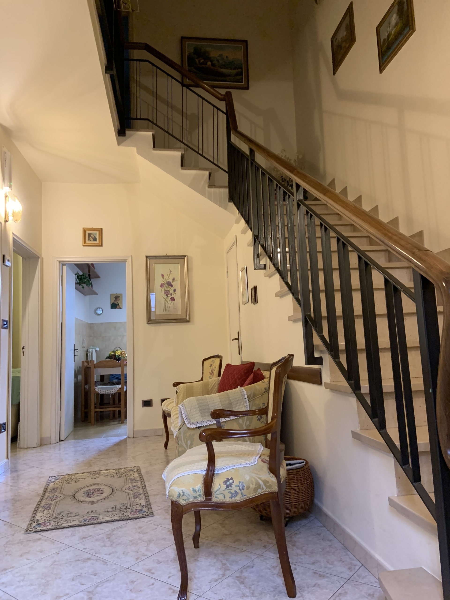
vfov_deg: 67.3
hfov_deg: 53.1
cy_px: 300
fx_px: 451
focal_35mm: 26
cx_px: 225
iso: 250
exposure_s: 1/33
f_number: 1.8
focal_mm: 4.25
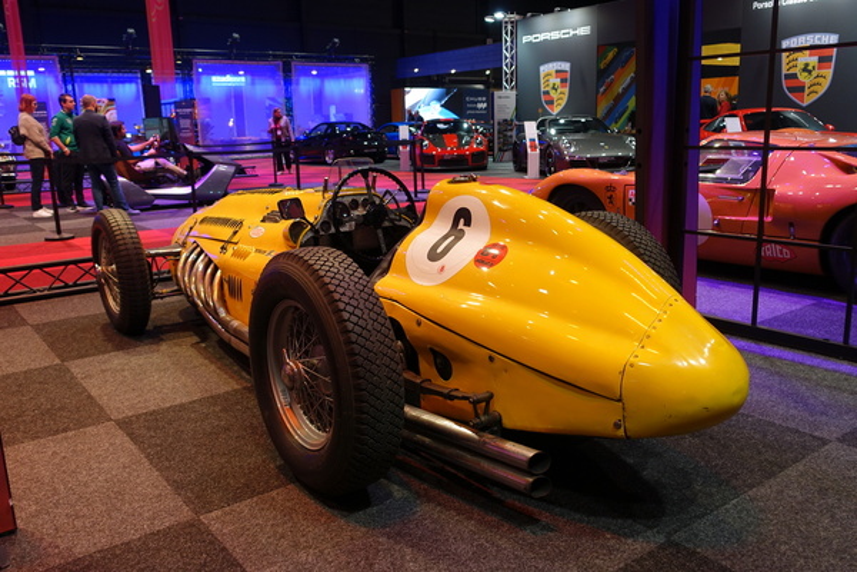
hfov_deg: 60.3
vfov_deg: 42.3
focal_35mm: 31
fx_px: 738
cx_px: 428
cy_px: 286
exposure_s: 1/40
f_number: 2.5
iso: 250
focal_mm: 11.33
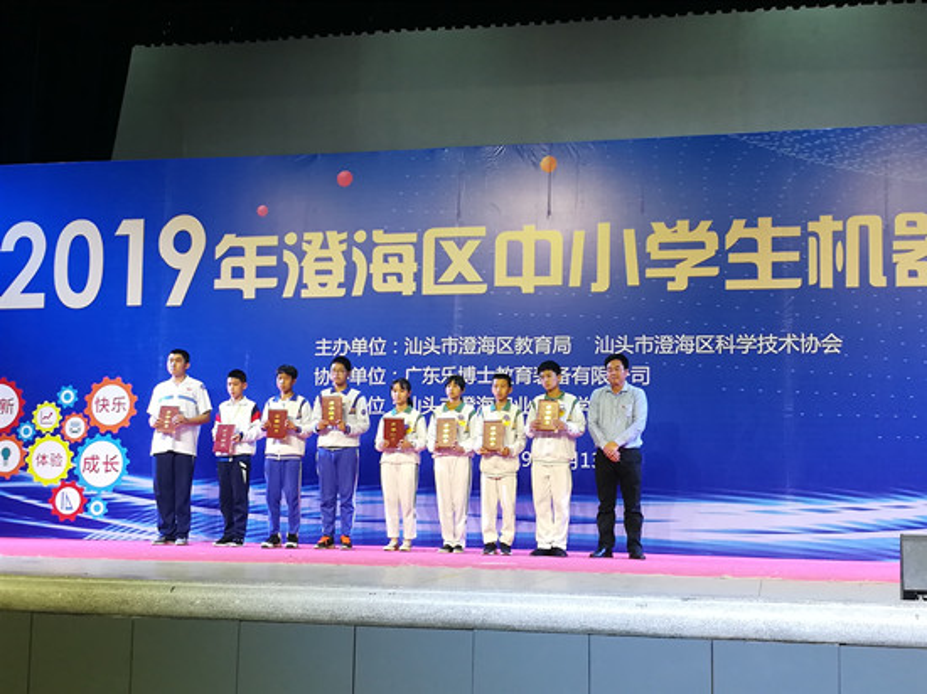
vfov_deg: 29.7
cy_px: 347
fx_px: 1312
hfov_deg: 38.9
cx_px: 464
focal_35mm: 49
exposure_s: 1/33.3
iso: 100
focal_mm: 3.83
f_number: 2.2
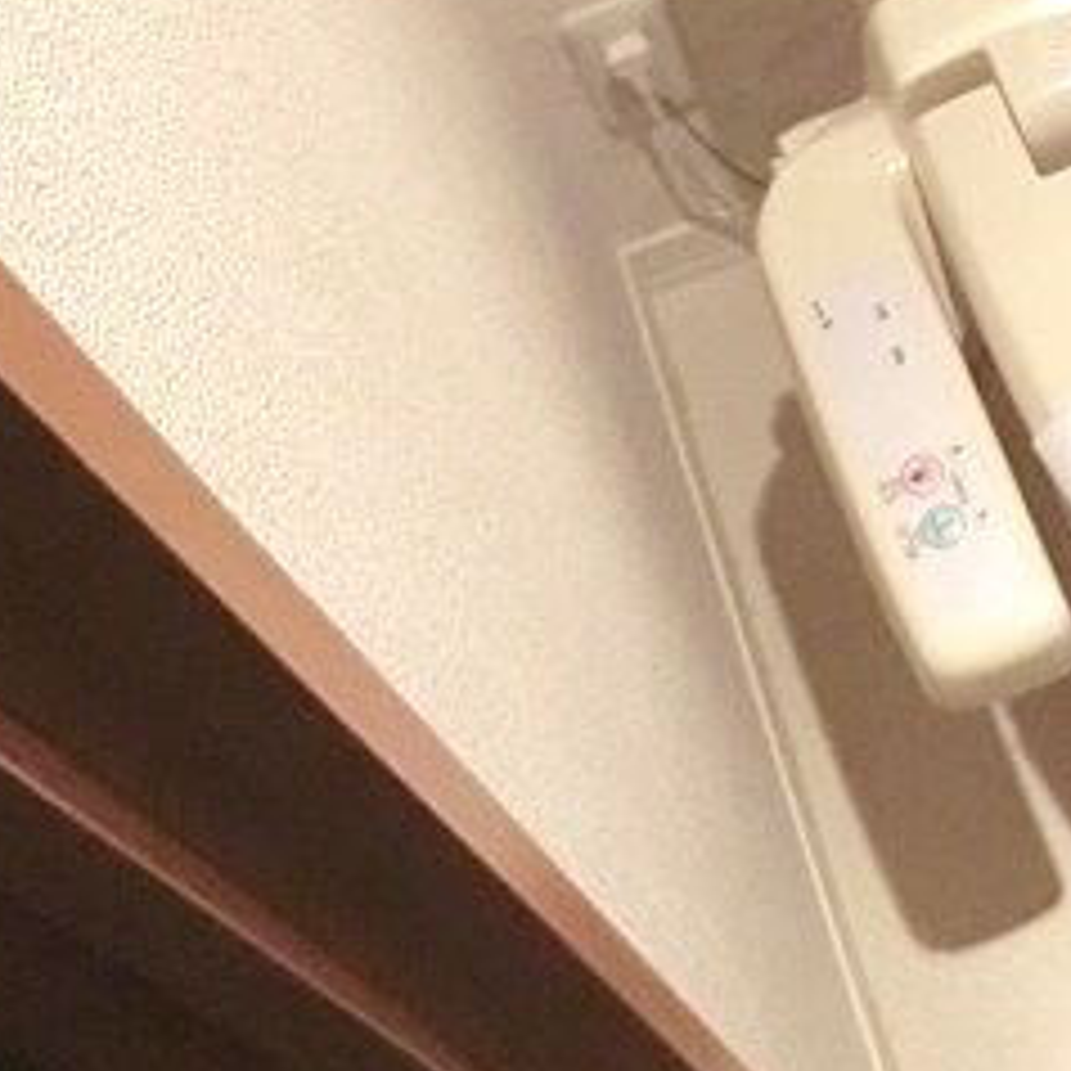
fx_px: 1995
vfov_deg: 28.3
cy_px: 4
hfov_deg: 26.5
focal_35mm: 57
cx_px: 1300
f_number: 3.2
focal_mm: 4.3
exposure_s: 1/60
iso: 800
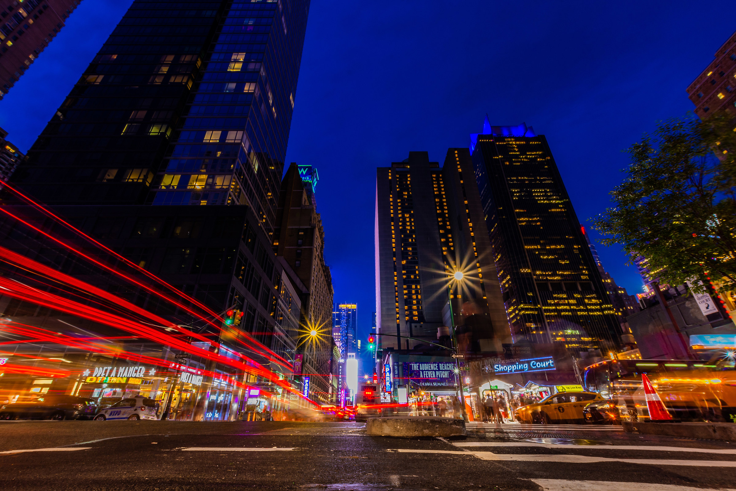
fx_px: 307
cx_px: 368
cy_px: 246
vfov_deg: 77.3
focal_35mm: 15
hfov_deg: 100.4
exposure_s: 13
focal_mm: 10
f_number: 14
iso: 100
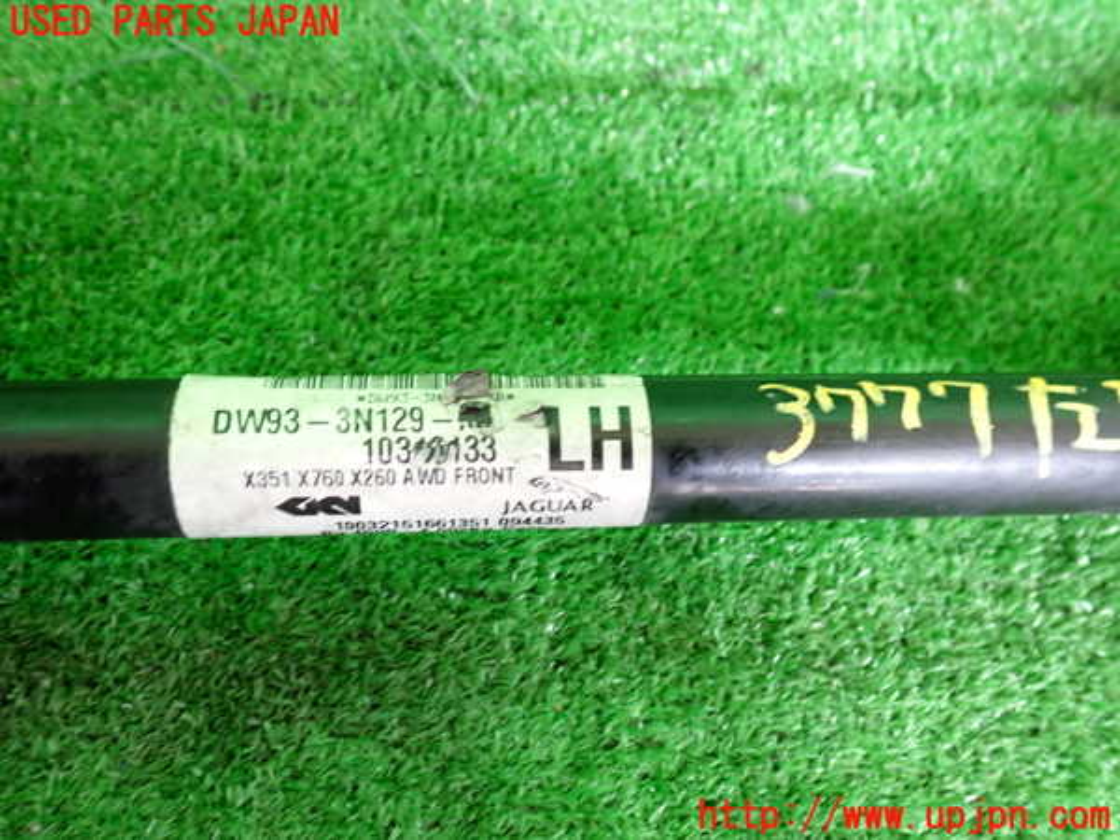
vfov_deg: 46.8
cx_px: 560
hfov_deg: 60.0
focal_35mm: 30
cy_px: 420
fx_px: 971
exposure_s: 1/30
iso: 640
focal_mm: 5.4
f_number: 2.3
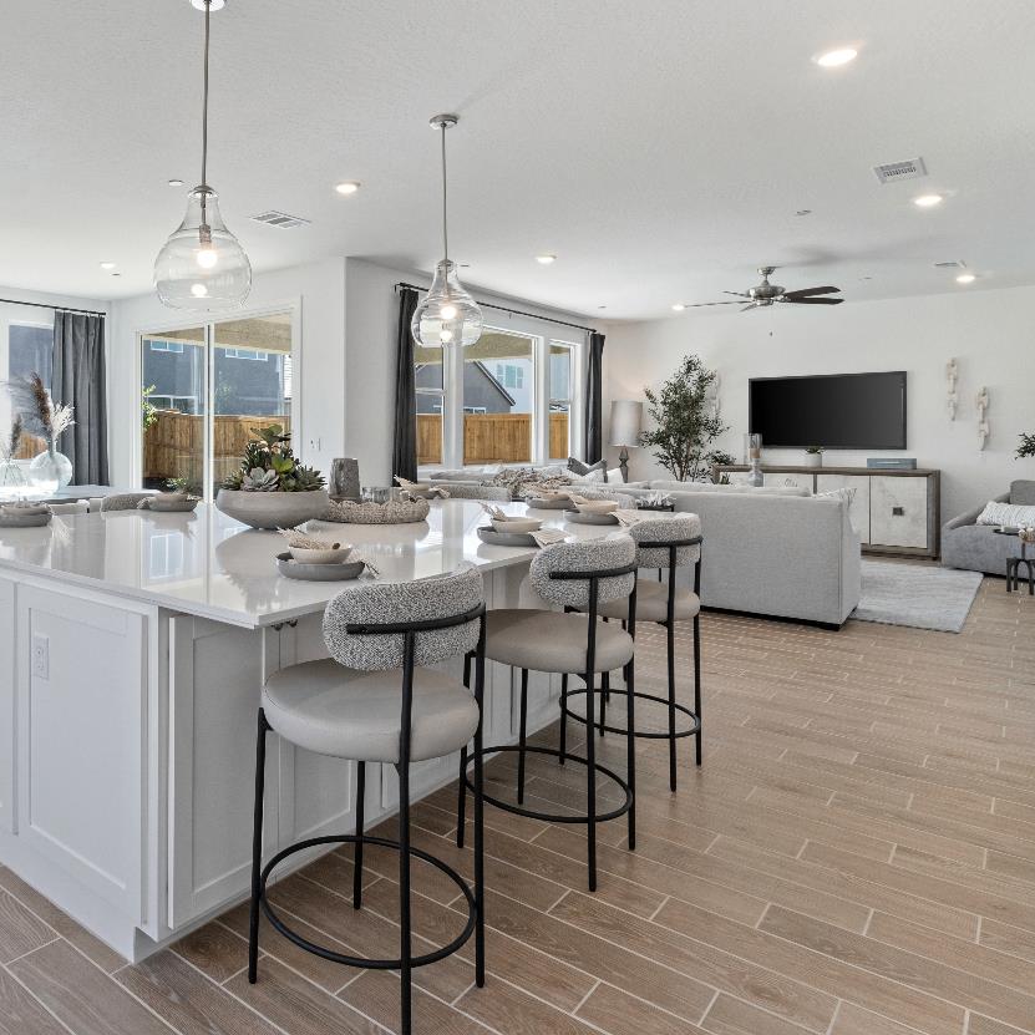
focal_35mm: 23
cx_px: 247
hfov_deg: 63.0
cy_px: 443
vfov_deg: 66.9
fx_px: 778
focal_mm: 10
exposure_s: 1/10
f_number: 9
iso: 250
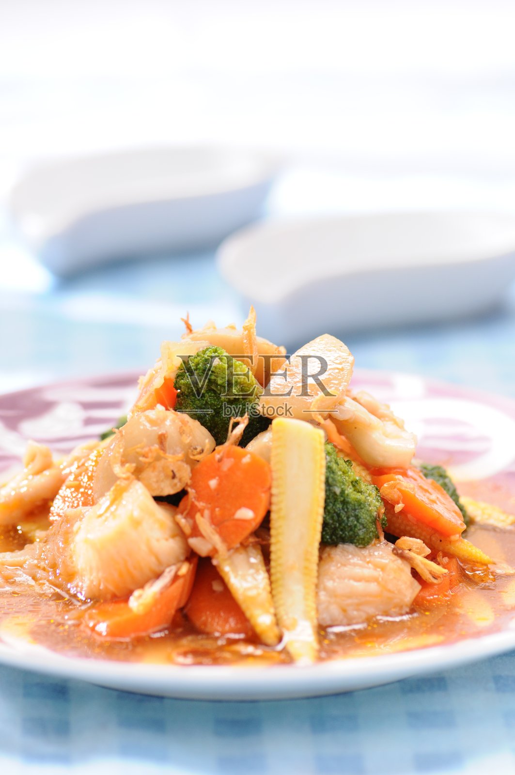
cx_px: 258
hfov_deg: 8.7
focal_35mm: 158
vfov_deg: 13.1
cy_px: 388
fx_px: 3387
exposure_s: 1/100
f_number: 4.5
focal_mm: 105
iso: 400
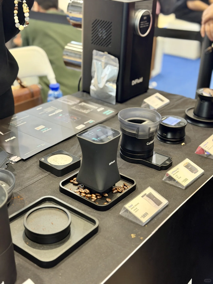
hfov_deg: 30.3
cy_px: 142
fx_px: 394
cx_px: 106
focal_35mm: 48
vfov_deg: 39.7
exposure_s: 1/33
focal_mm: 6.76
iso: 320
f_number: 1.78
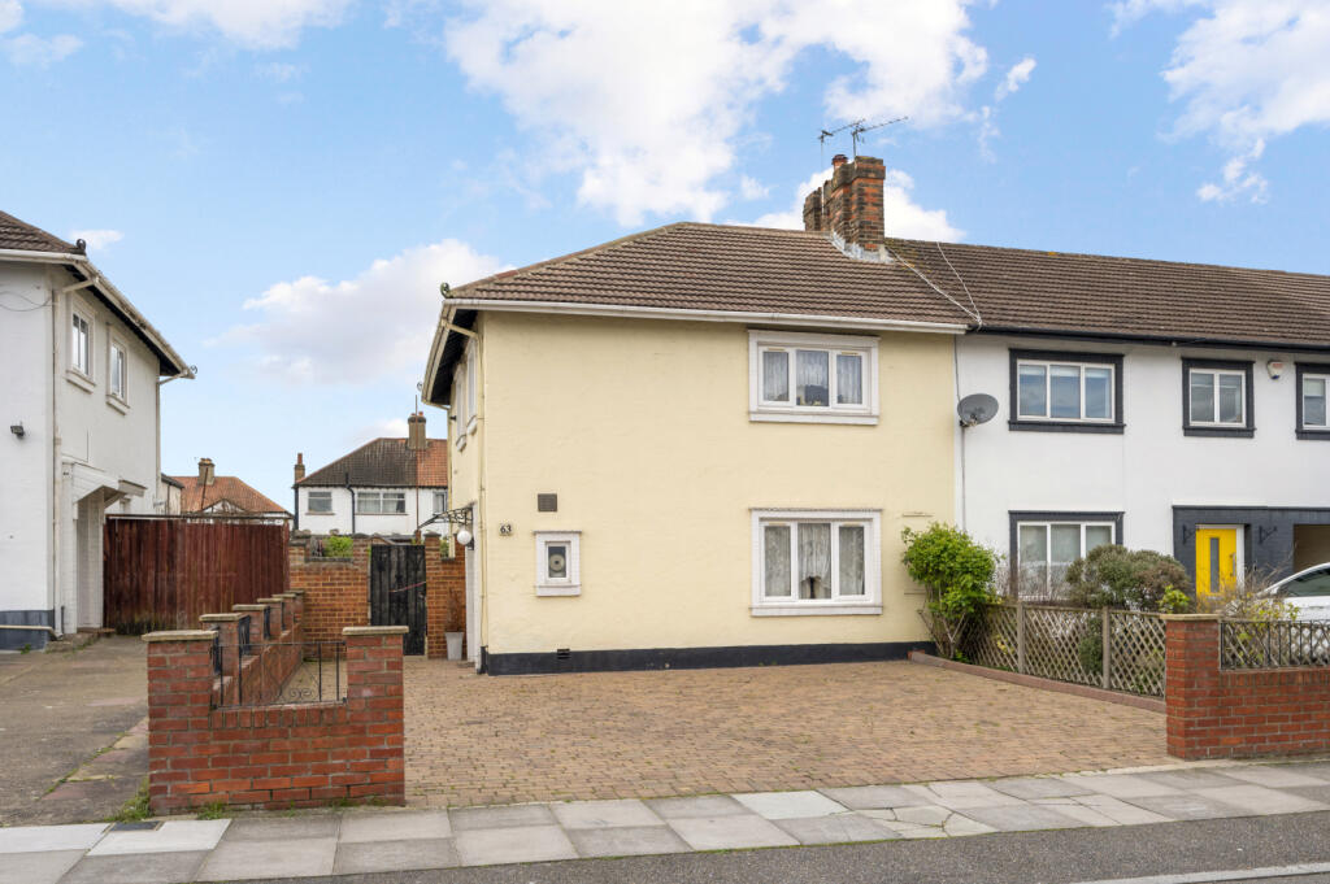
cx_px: 665
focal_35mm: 23
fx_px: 849
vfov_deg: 55.0
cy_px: 442
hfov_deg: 76.1
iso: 250
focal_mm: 23
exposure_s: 1/320
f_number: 8
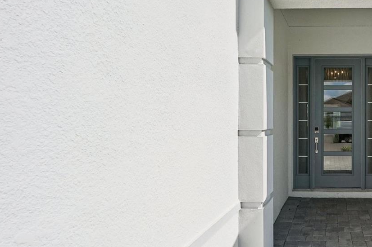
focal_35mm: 31
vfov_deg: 42.3
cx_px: 327
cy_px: 126
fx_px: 320
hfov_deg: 53.6
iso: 400
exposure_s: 1/1600
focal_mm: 16
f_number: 8
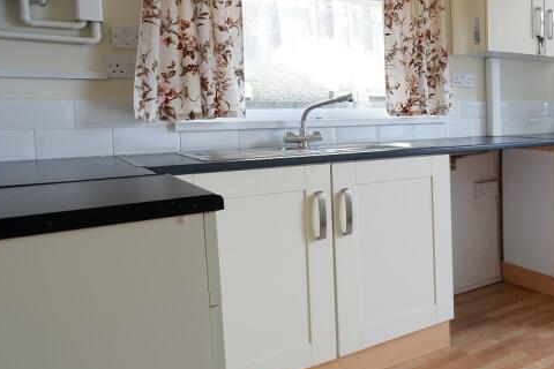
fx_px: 492
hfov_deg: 48.0
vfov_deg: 40.8
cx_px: 560
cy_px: 134
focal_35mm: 32
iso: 200
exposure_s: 1/45
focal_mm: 10
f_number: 4
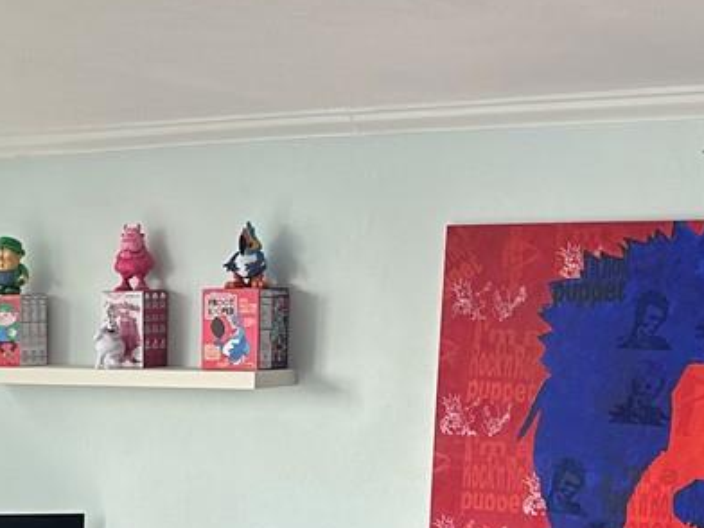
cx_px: -95
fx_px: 1993
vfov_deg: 14.9
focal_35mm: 98
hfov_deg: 19.1
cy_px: 480
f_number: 1.78
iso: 100
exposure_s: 1/121
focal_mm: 6.86
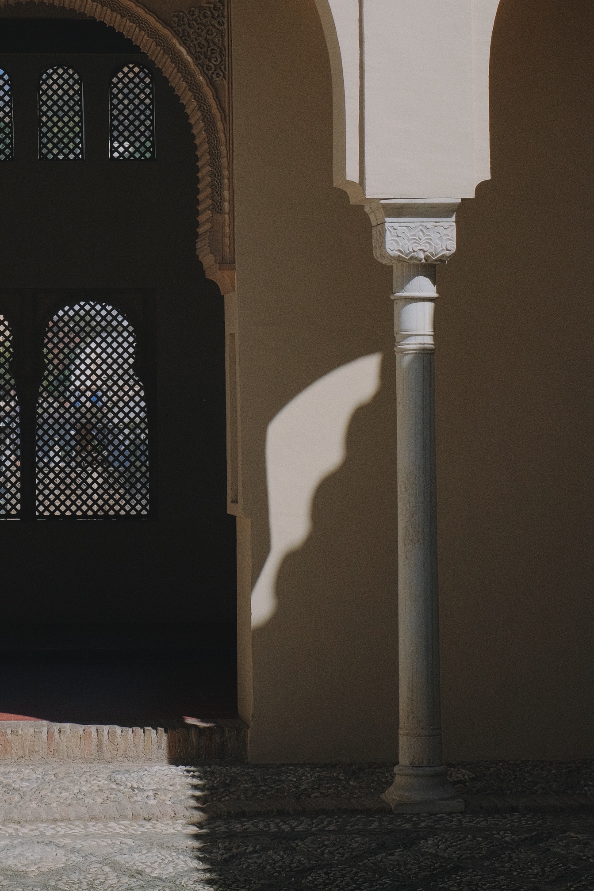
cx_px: 37
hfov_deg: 13.4
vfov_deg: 19.9
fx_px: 2500
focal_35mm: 101
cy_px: 134
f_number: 8
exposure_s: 1/2400
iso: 640
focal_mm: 35
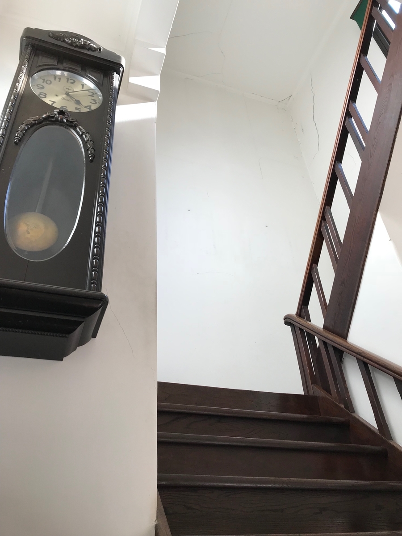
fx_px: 434
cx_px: 201
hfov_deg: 49.7
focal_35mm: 28
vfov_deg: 63.4
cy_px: 268
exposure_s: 1/120
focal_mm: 3.99
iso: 25
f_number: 1.8
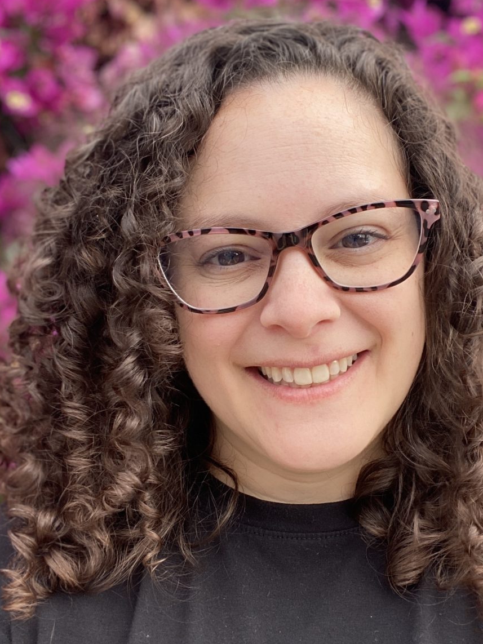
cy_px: 347
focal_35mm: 42
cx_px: 298
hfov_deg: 34.2
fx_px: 782
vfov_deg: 44.8
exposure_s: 1/186
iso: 25
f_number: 2.2
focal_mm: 2.71
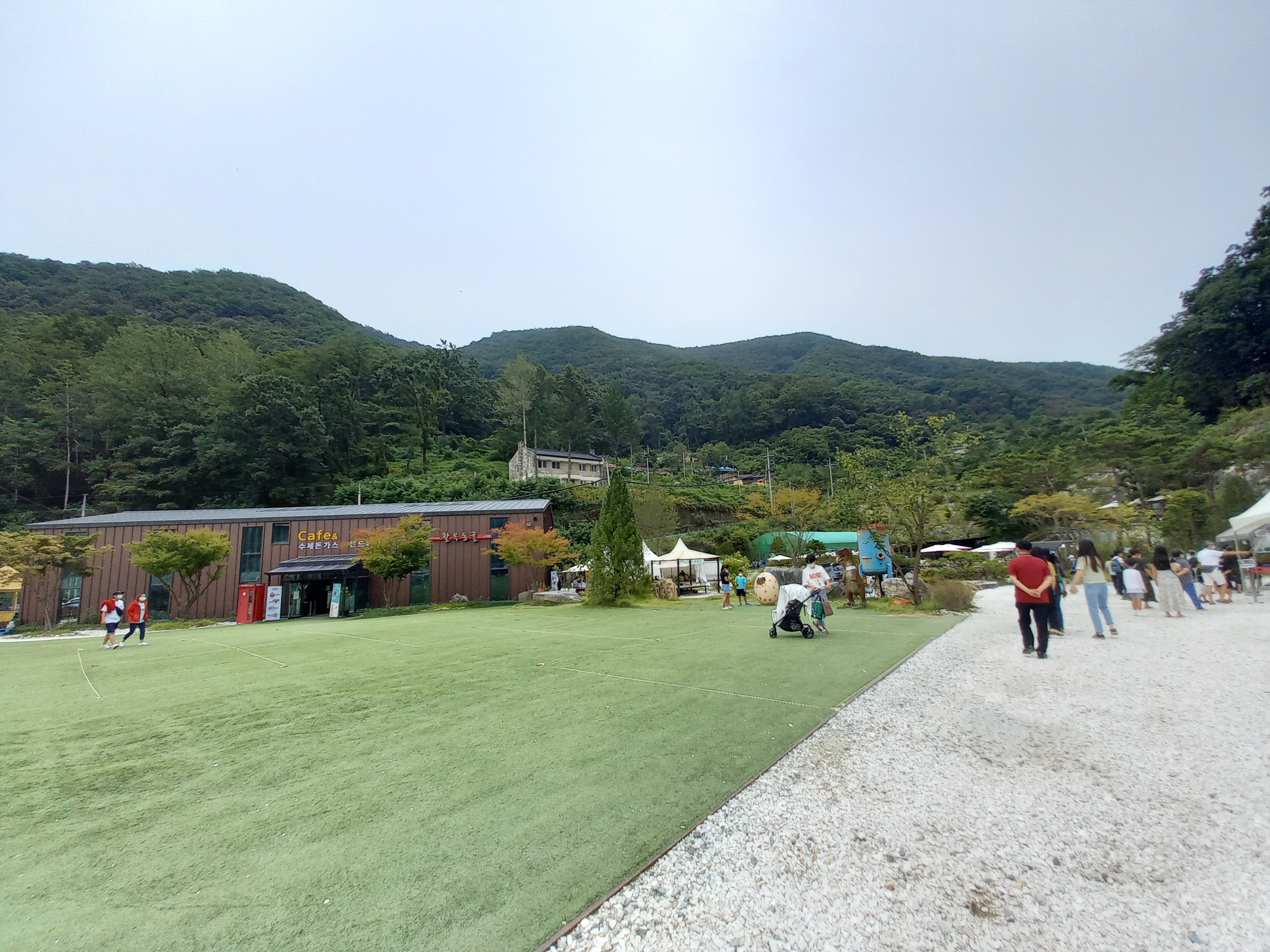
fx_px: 477
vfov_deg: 89.9
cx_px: 635
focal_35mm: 13
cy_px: 476
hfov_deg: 106.2
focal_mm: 1.42
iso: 50
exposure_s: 1/938
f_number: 2.2
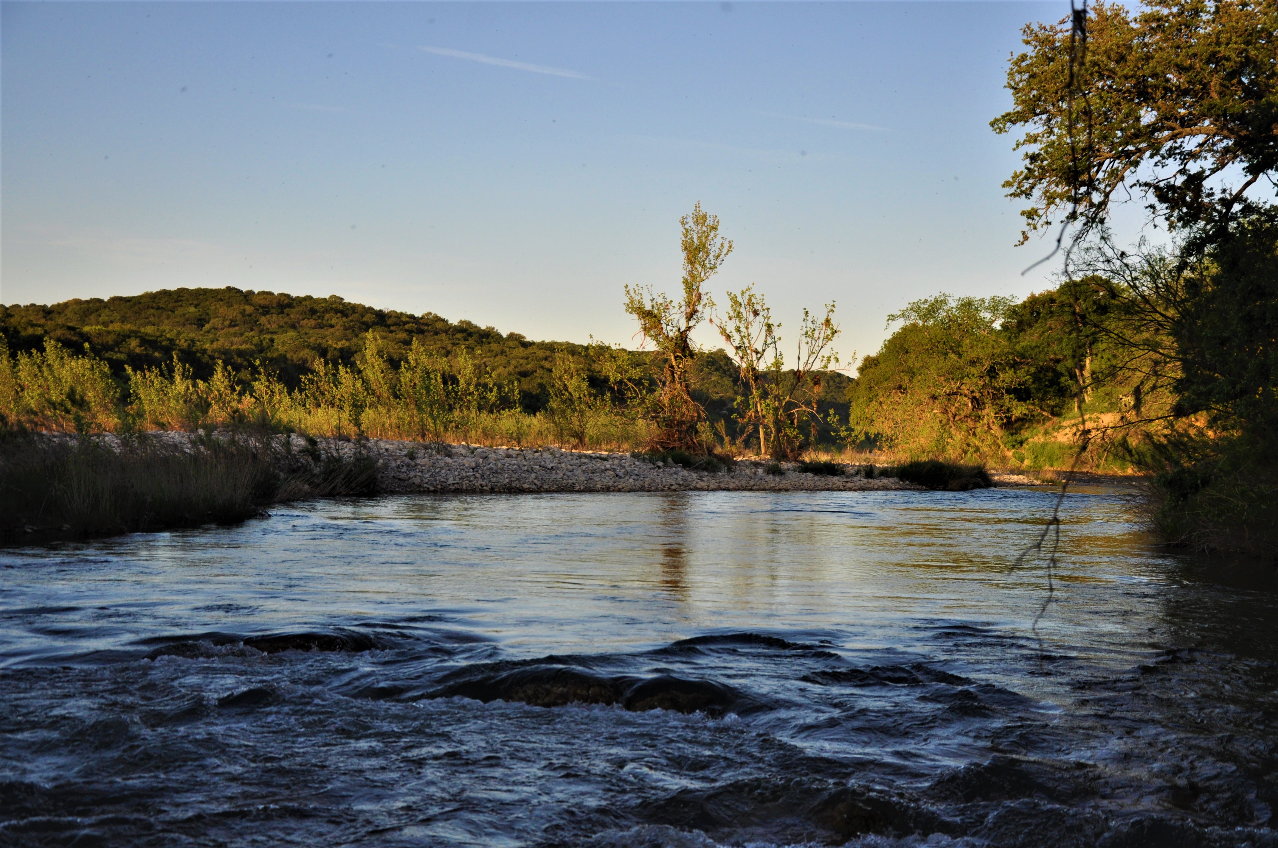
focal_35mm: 57
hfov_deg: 35.1
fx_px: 2021
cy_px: 424
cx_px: 639
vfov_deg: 23.7
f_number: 4.5
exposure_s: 1/1000
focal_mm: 38
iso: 400
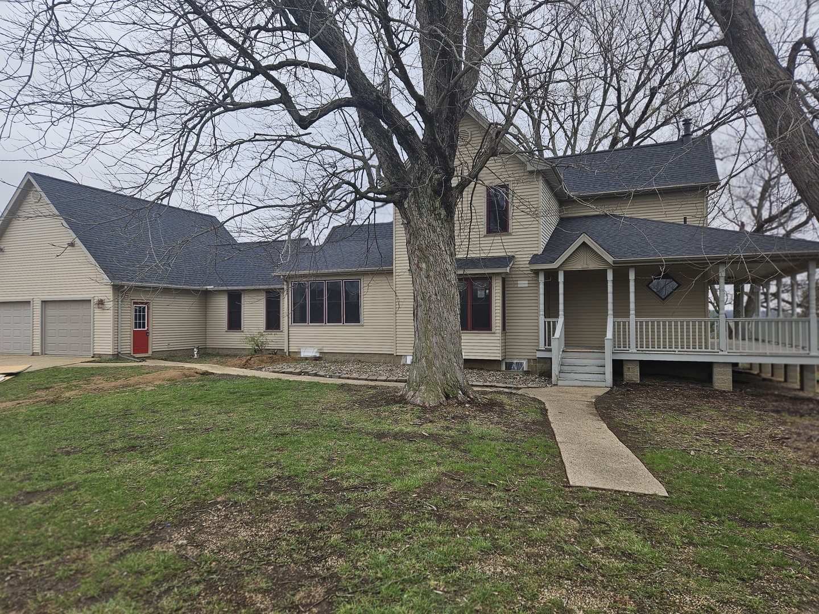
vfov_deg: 58.9
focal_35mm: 23
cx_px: 410
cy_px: 307
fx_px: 544
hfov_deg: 73.9
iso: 25
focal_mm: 5.4
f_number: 1.8
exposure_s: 1/603
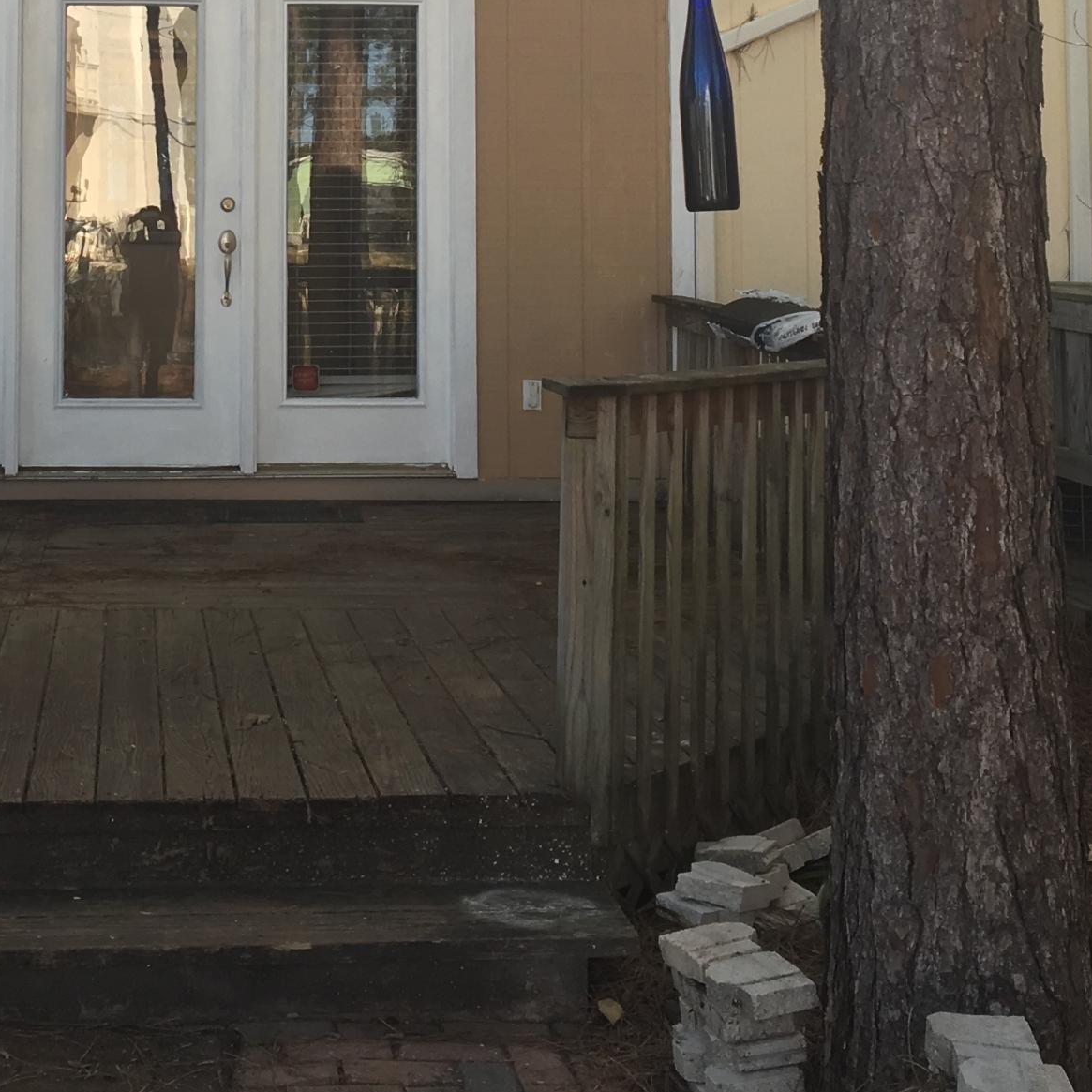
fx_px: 2356
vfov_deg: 25.2
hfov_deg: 25.8
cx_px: 261
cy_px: 76
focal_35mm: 66
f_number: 2.2
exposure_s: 1/346
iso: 25
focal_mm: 4.15
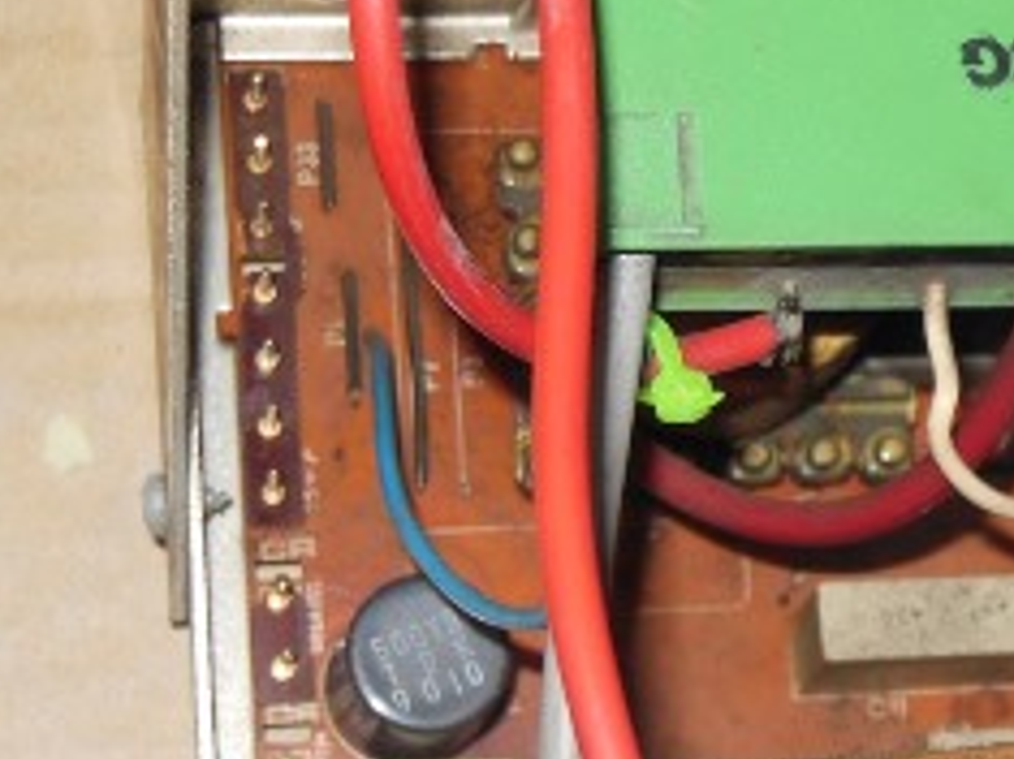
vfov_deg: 11.8
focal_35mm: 126
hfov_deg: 15.5
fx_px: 3689
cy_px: 345
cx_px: 893
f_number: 8.6
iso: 200
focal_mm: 11.7
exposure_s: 1/60
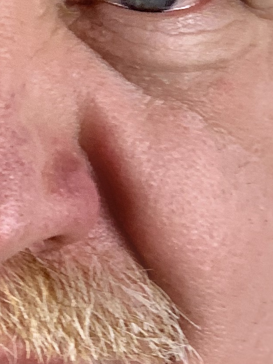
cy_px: 109
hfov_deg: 5.9
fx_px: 2650
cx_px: -77
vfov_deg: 7.9
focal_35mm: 252
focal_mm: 6
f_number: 2.4
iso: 80
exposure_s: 1/100
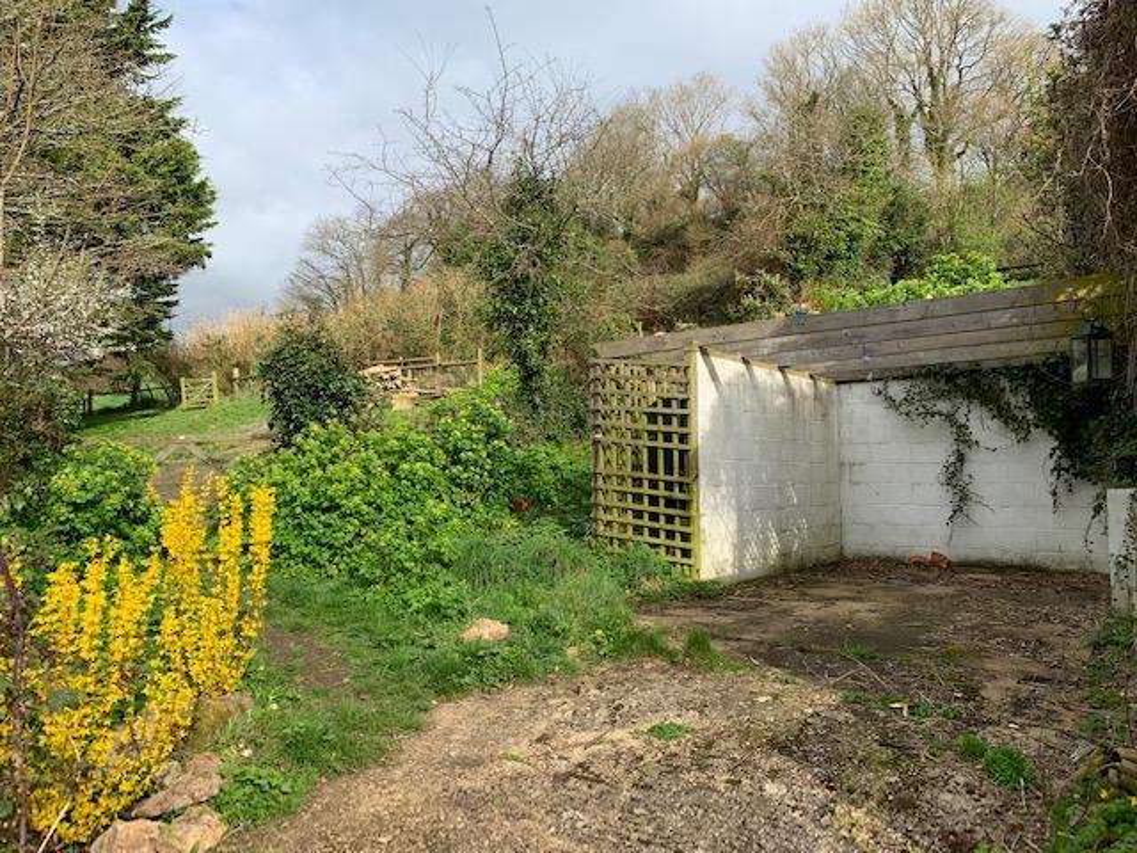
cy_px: 426
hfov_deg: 67.3
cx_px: 568
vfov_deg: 53.1
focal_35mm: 26
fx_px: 854
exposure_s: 1/1149
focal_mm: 4.25
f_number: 1.8
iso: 25
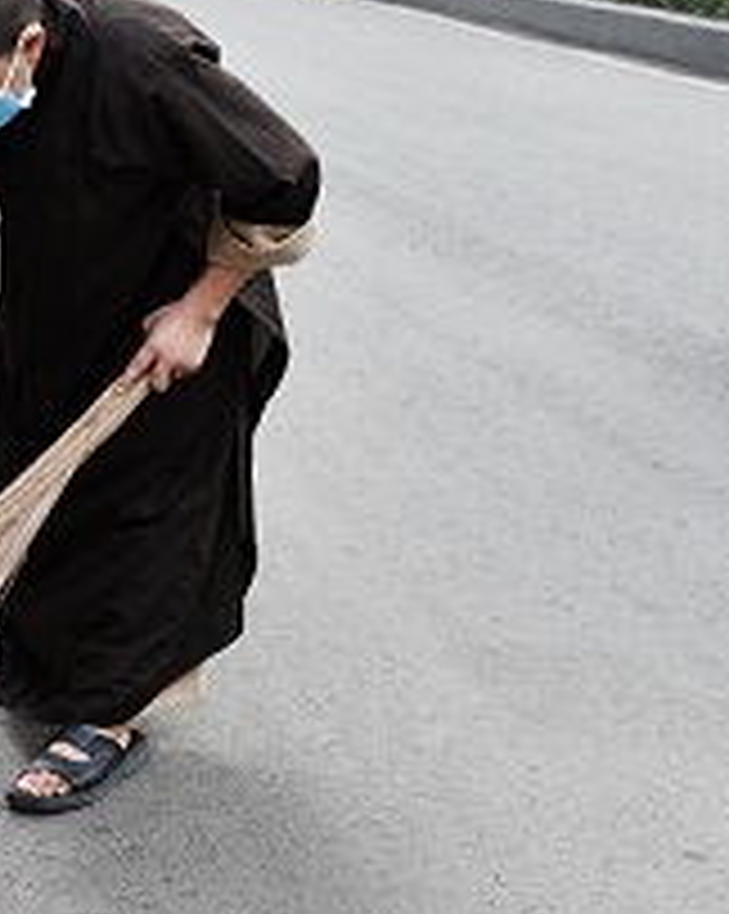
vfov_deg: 21.6
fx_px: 2377
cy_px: 286
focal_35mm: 88
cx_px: -130
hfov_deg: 16.7
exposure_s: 1/160
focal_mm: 38
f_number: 5.6
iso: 4000
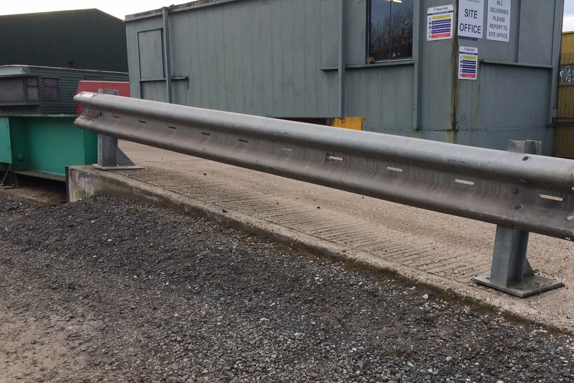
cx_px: 339
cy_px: 215
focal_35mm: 40
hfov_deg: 48.2
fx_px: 638
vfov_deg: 33.3
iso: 32
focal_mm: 4.15
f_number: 2.2
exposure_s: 1/820
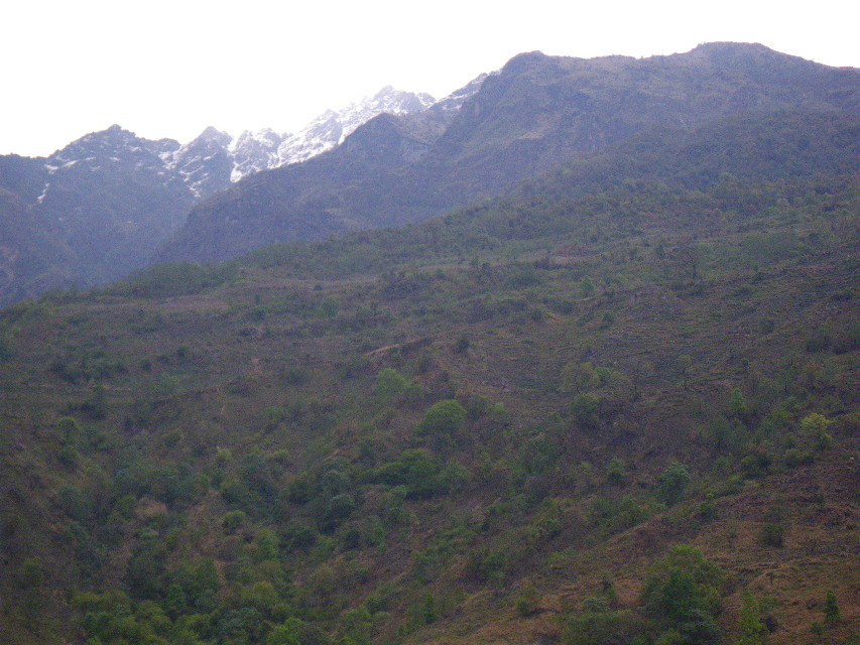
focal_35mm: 94
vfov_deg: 15.7
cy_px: 322
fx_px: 2336
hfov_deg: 20.9
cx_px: 430
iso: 320
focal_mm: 16.7
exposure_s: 1/125
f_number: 5
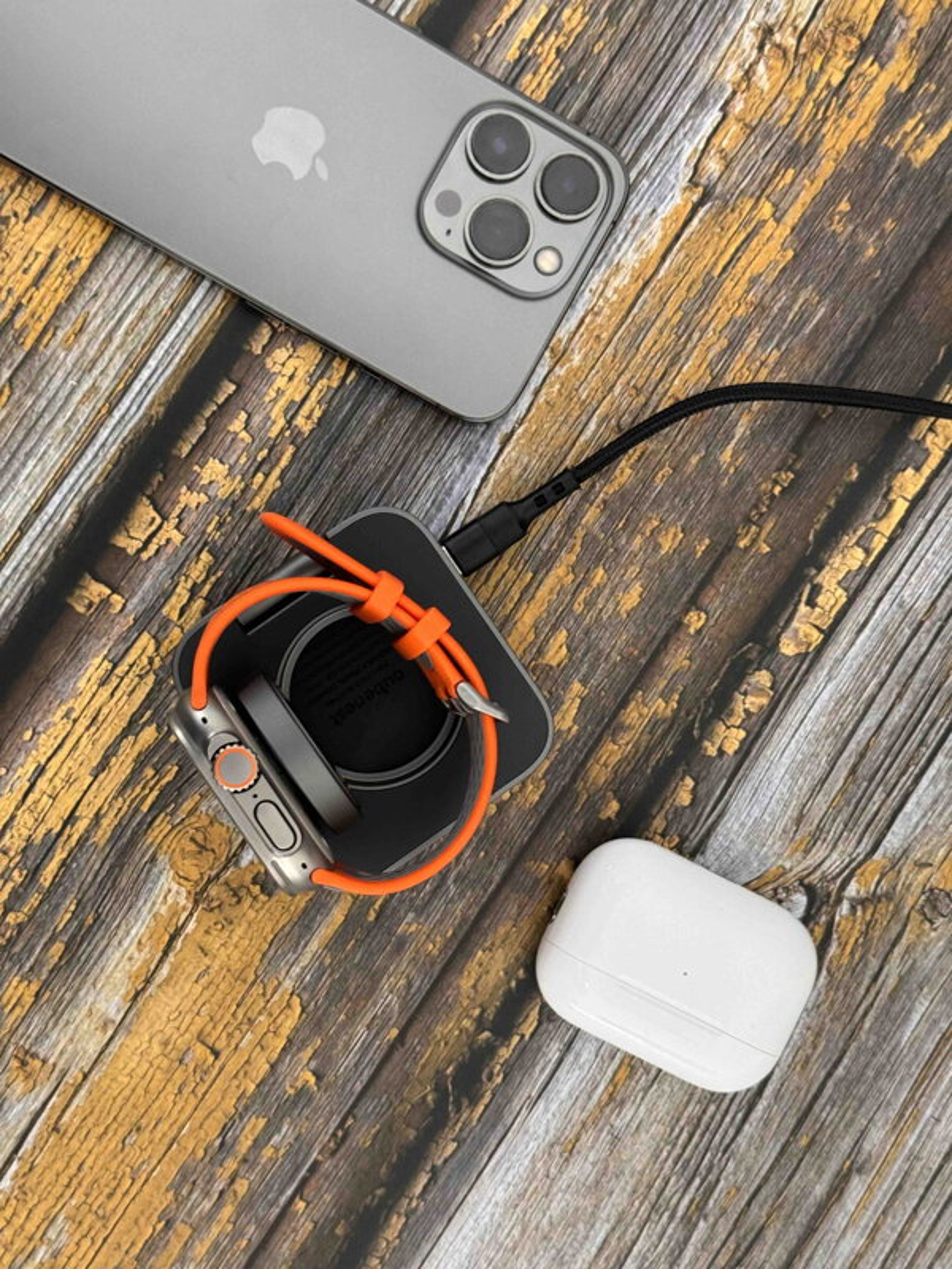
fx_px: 1760
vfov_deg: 39.7
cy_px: 634
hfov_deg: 30.3
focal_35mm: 48
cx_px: 476
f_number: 1.78
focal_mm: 6.86
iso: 320
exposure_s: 1/40
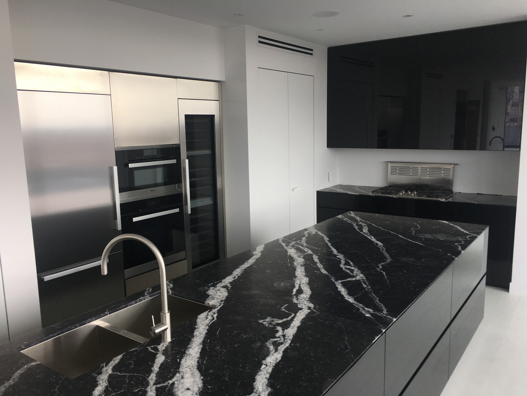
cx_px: 264
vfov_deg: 48.2
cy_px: 198
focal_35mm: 29
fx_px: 442
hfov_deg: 61.7
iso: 25
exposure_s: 1/60
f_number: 2.2
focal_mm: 4.15
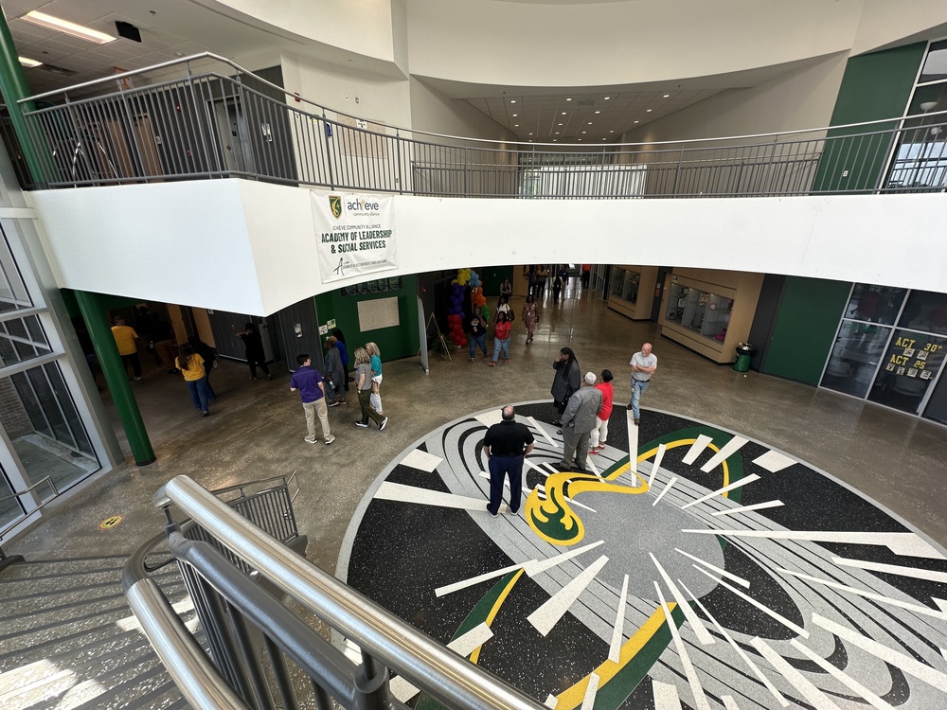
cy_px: 355
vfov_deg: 85.7
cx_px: 474
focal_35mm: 14
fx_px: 383
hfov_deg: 102.1
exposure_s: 1/120
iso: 50
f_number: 2.2
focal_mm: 2.22
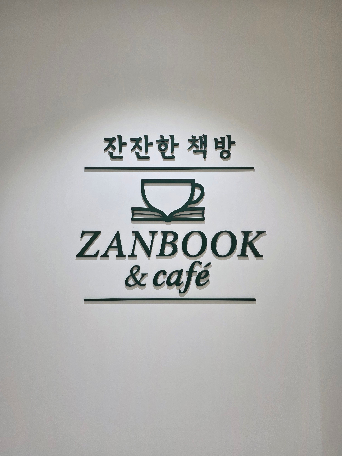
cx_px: 171
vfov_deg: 73.9
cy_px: 228
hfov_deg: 58.9
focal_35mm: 23
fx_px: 303
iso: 100
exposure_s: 1/120
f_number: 1.7
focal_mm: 6.25
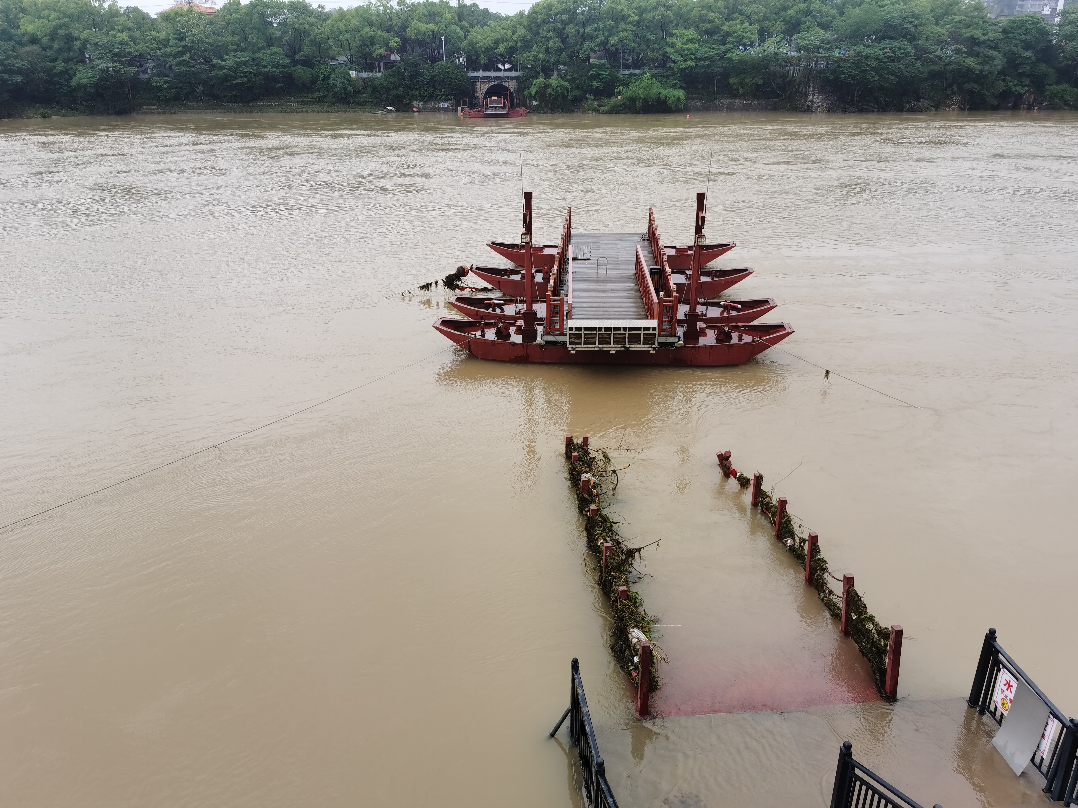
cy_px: 404
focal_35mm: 27
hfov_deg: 65.3
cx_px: 539
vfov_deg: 51.4
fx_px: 841
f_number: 1.6
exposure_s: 1/1808
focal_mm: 5.56
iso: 50
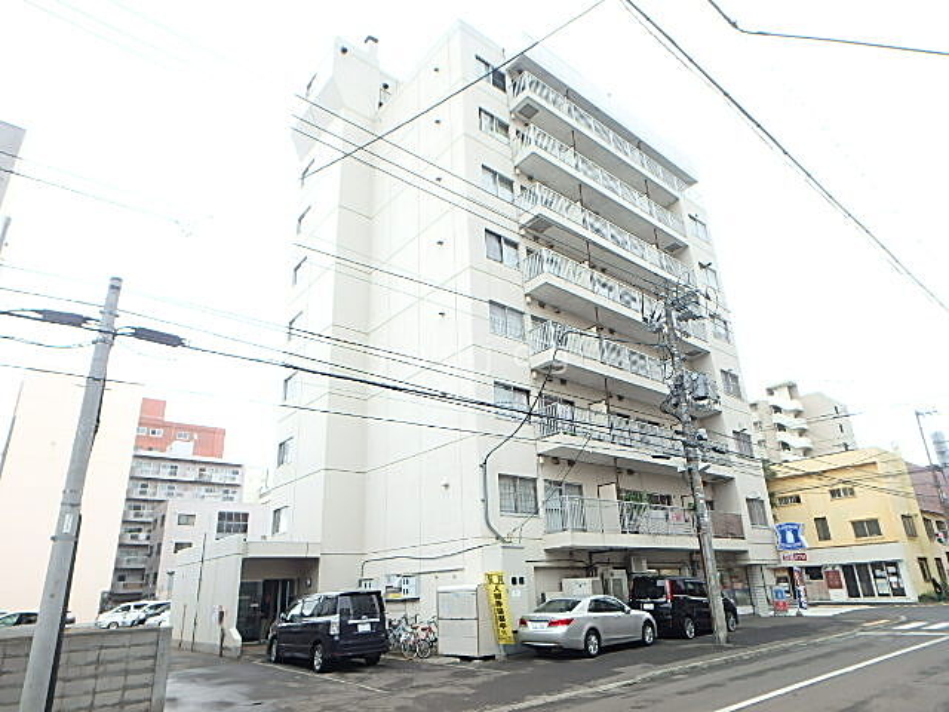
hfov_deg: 79.0
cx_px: 474
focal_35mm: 21
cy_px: 356
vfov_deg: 63.4
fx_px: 576
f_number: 3.5
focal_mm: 3.7
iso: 125
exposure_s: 1/125
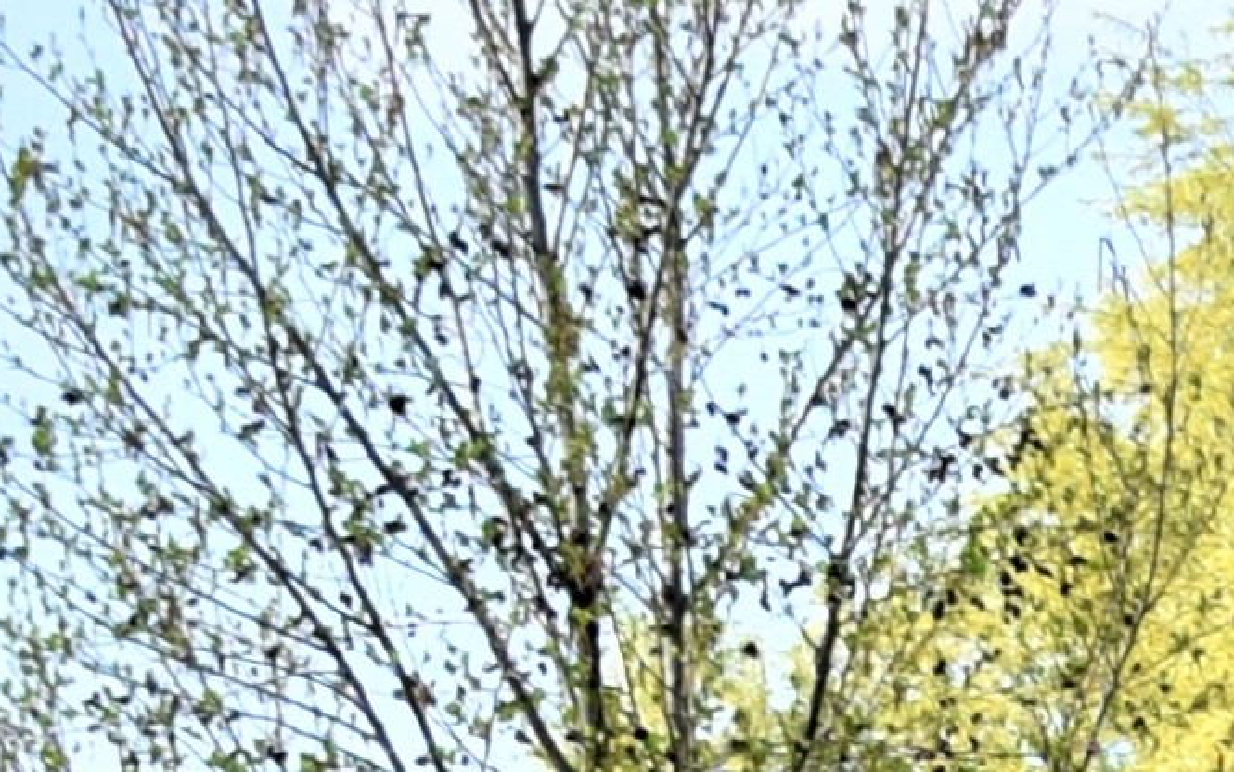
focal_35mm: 360
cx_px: 3986
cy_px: 2124
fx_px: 12110
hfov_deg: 5.4
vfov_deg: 3.6
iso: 400
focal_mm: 34
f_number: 5.6
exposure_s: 1/1250
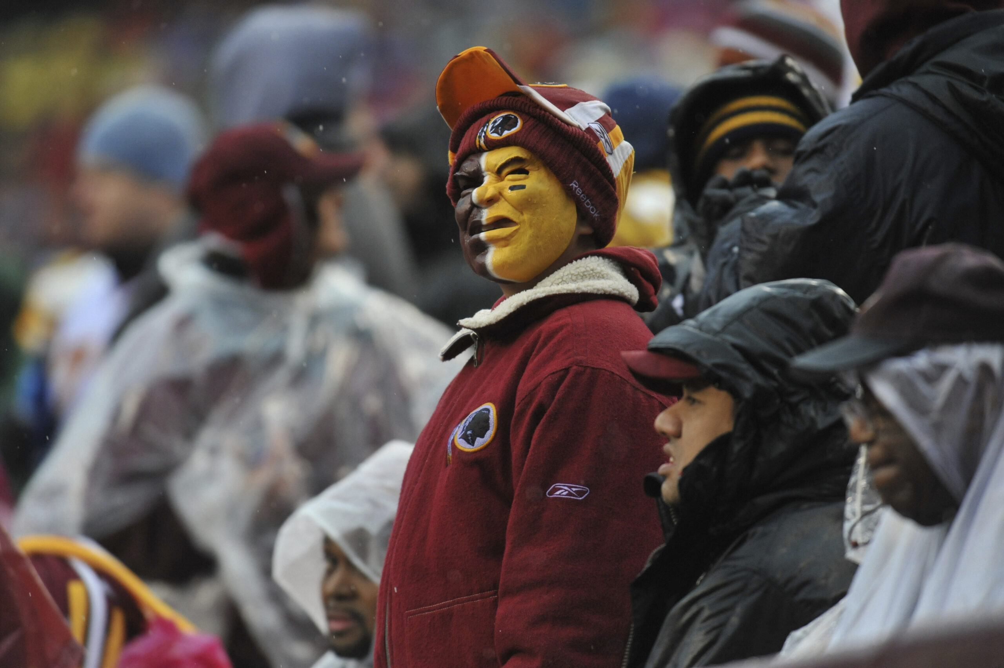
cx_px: 502
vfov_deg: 3.3
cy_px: 334
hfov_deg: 4.9
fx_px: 11705
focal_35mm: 420
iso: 2000
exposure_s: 1/1250
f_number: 4
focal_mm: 420
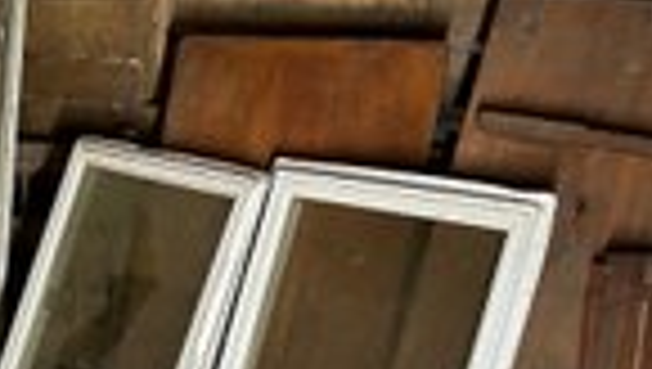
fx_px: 1160
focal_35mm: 67
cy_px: 277
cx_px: -52
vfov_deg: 18.0
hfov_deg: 28.7
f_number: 1.5
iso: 250
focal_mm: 5.7
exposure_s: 1/60
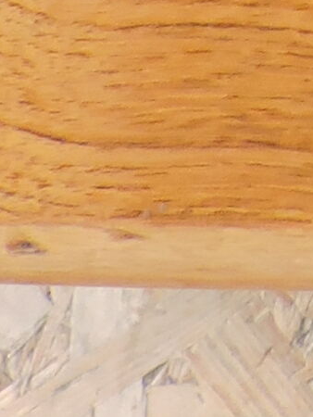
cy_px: -751
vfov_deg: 9.4
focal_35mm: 174
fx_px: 2096
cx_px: 1014
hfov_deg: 7.3
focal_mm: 4.3
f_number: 3
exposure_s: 1/30
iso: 280
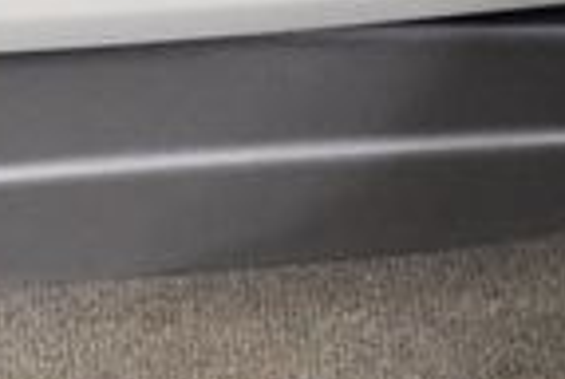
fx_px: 2532
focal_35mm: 161
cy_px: 588
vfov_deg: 8.4
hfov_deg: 11.8
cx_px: -435
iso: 3200
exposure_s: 1/125
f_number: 3.5
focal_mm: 18
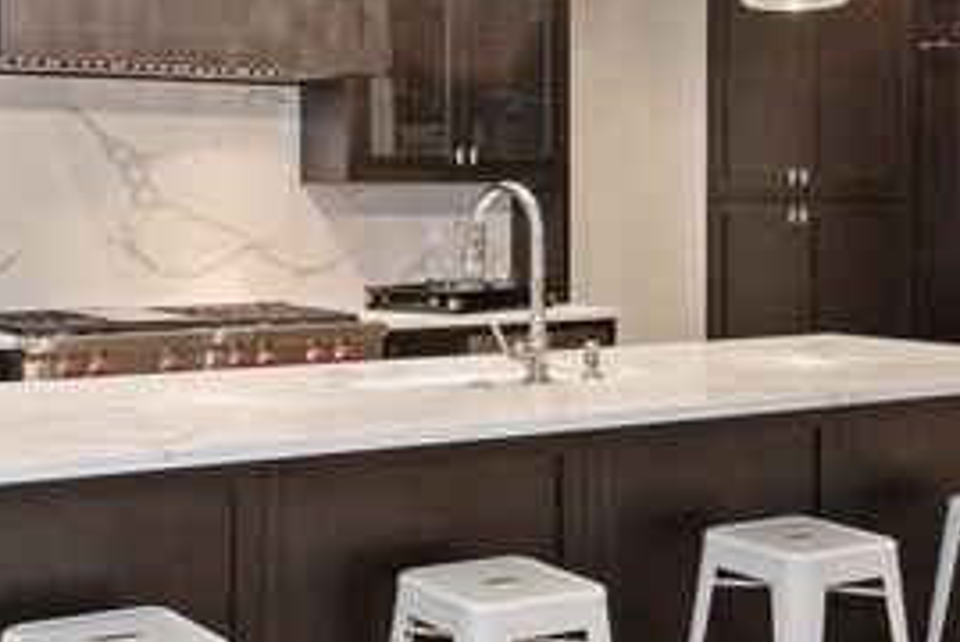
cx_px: 364
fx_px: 1522
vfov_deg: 23.7
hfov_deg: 34.8
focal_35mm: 57
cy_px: 184
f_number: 11
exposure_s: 1/3
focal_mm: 24
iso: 320
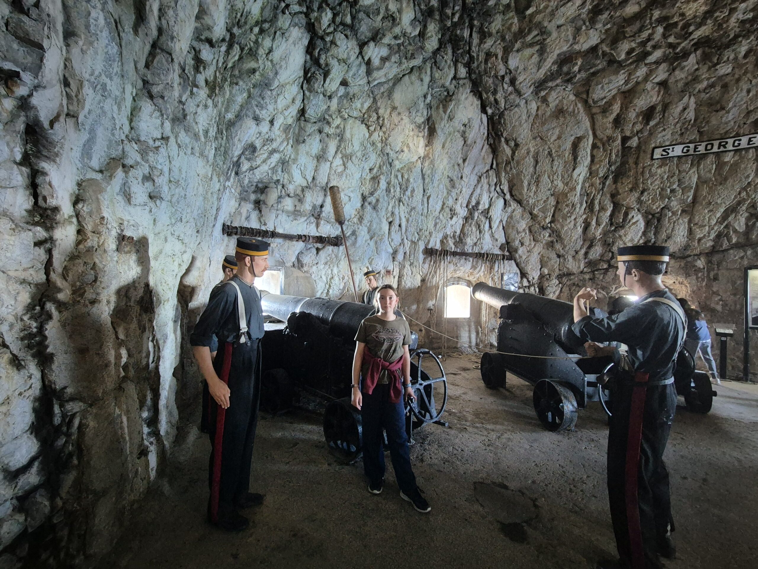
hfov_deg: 106.2
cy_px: 284
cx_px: 379
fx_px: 285
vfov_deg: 89.9
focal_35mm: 13
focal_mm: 2.2
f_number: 2.2
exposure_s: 1/25
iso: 1250
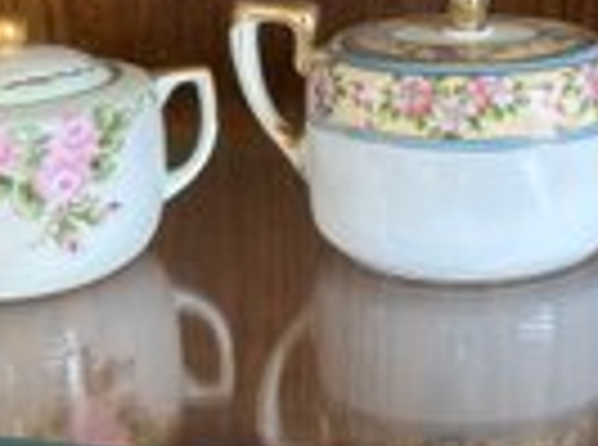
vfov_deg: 23.1
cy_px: 79
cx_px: 546
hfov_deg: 29.9
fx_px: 1068
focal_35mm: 62
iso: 160
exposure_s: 1/60
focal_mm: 6.86
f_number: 1.78
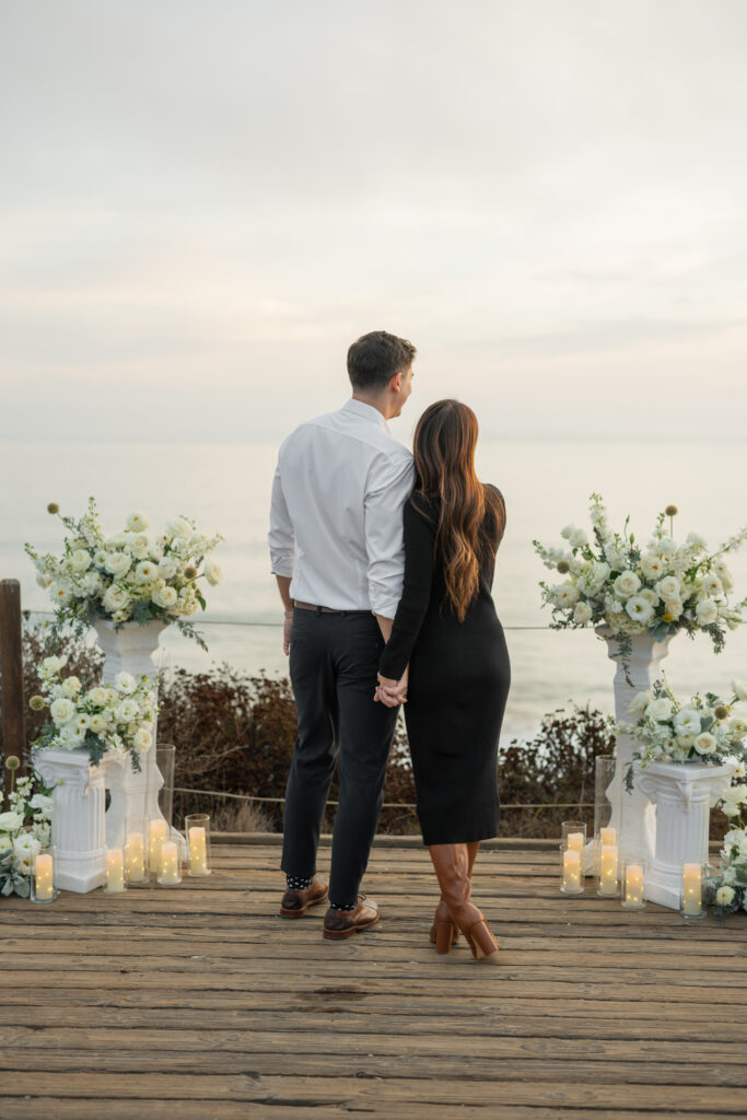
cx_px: 374
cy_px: 560
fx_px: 1556
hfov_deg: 27.0
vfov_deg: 39.6
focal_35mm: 50
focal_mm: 50
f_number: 2
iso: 100
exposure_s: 1/160
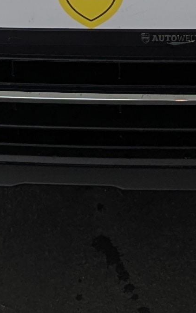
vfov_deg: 12.2
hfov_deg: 8.5
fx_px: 1316
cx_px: 169
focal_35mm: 154
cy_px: -287
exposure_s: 1/191
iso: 49
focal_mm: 6.81
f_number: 1.85
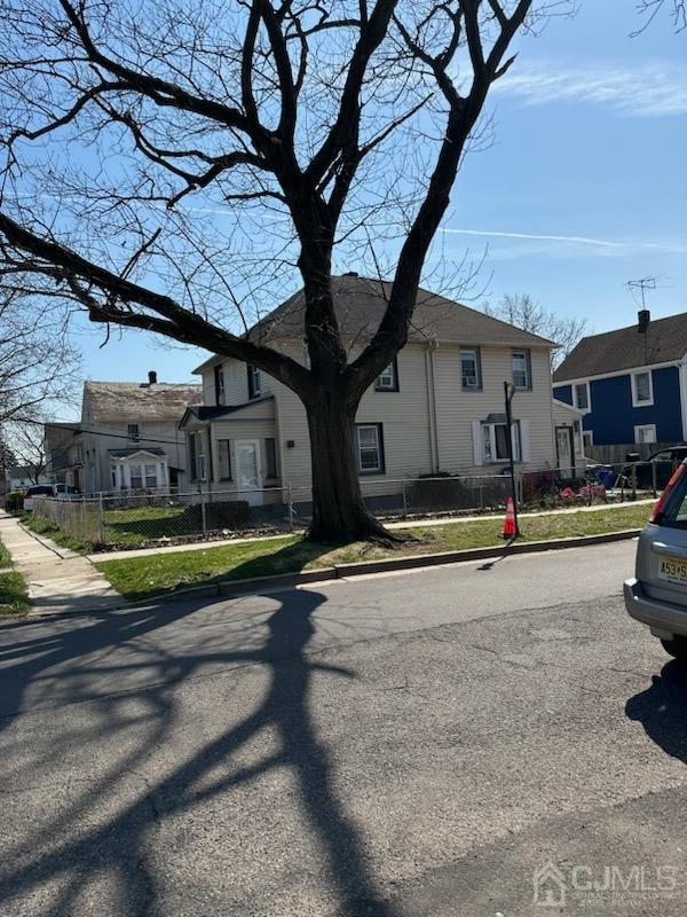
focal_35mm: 24
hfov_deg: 56.8
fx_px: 635
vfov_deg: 71.6
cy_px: 458
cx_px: 344
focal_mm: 6.86
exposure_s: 1/5848
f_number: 1.78
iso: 80
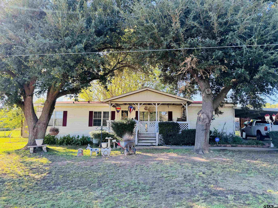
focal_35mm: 24
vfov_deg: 56.8
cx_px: 139
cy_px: 104
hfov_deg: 71.6
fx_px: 193
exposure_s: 1/275
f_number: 1.78
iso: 64
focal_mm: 6.86
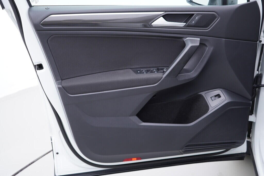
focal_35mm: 36
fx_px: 264
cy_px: 88
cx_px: 132
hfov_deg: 53.1
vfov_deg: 36.9
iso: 125
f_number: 2.8
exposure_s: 1/40
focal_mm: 24
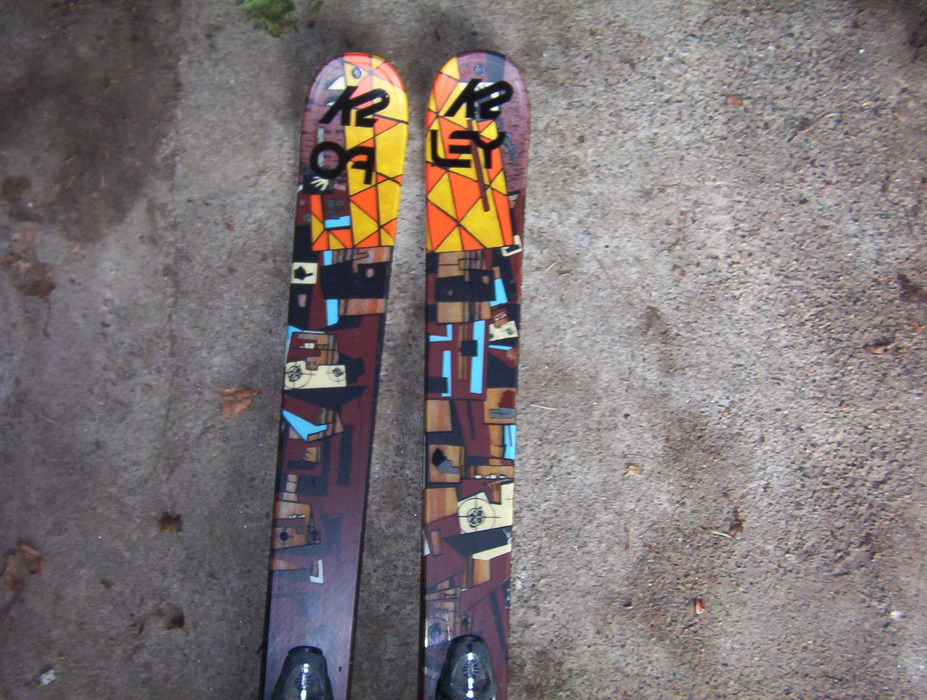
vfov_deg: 39.8
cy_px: 350
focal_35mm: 36
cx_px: 464
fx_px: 966
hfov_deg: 51.2
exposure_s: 1/30
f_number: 2.76
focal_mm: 5.54
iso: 140
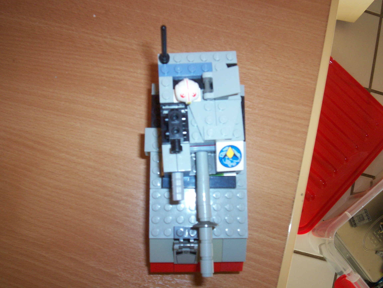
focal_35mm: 36
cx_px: 192
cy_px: 144
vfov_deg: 39.7
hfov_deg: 51.4
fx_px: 398
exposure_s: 1/64
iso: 140
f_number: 4.5
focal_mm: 5.9
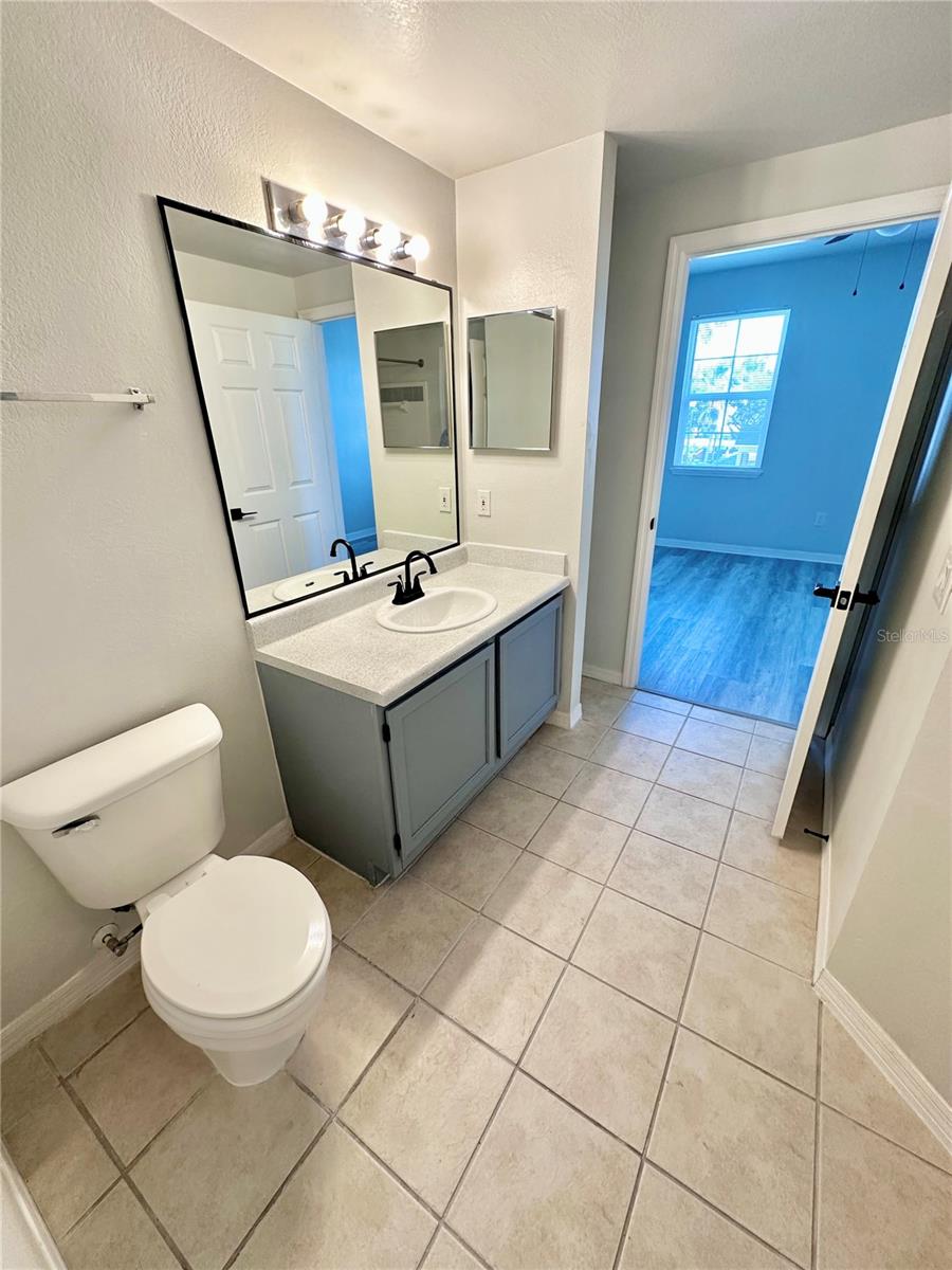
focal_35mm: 14
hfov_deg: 85.7
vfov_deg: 102.1
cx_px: 476
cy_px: 635
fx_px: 513
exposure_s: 1/120
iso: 200
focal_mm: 2.22
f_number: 2.2
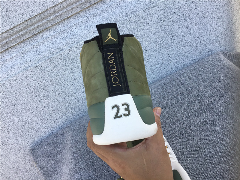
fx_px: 215
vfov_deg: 45.4
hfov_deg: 58.4
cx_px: 120
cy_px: 90
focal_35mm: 31
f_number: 2.4
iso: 25
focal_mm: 3.3
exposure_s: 1/460
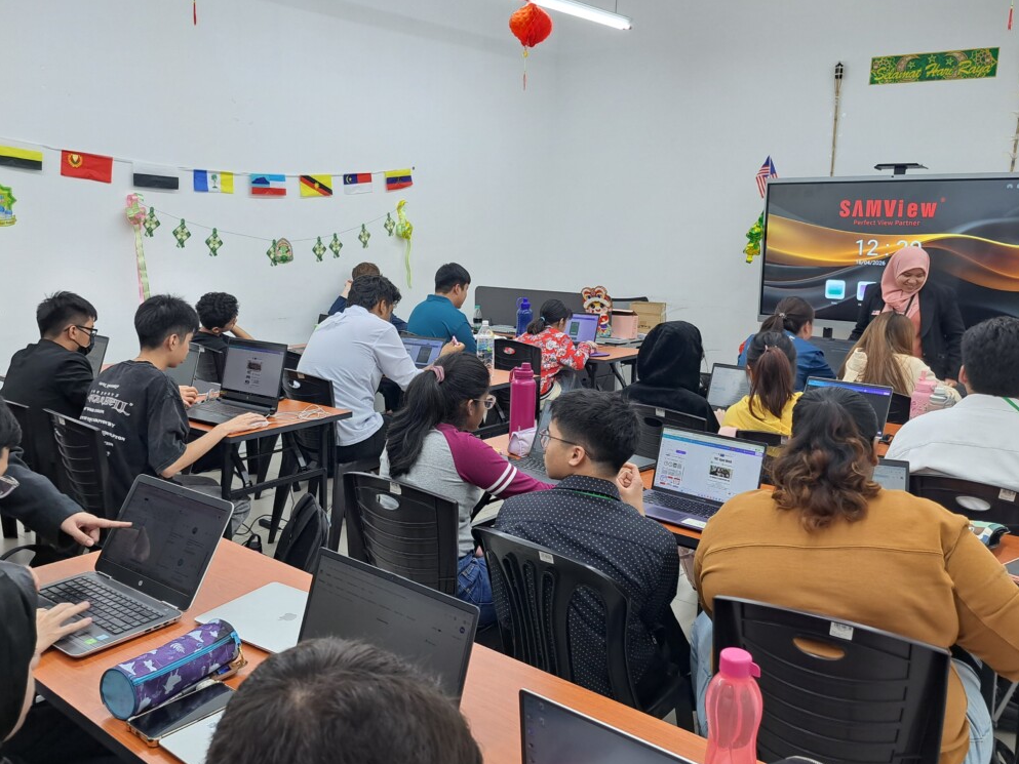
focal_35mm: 29
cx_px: 450
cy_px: 376
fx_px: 854
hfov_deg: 61.5
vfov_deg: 48.2
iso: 50
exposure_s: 1/50
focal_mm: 5.23
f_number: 1.8
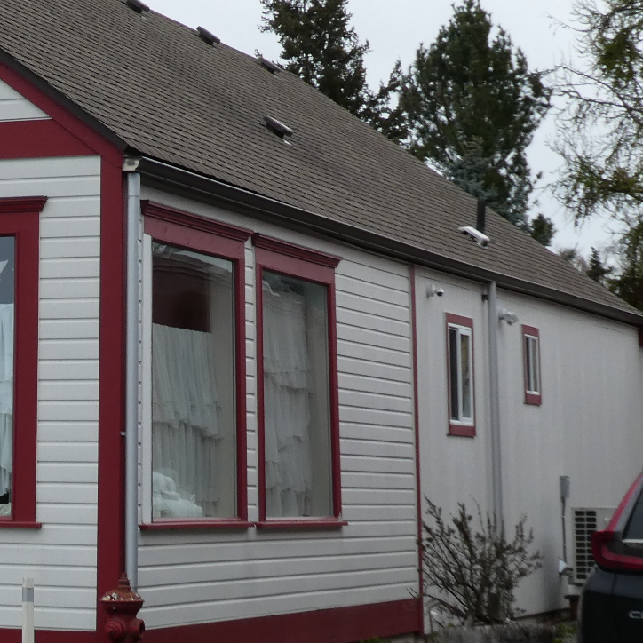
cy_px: 266
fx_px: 2711
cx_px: -323
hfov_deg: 12.8
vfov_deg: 13.5
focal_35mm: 129
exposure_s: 1/500
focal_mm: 7.8
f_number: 3.9
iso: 80
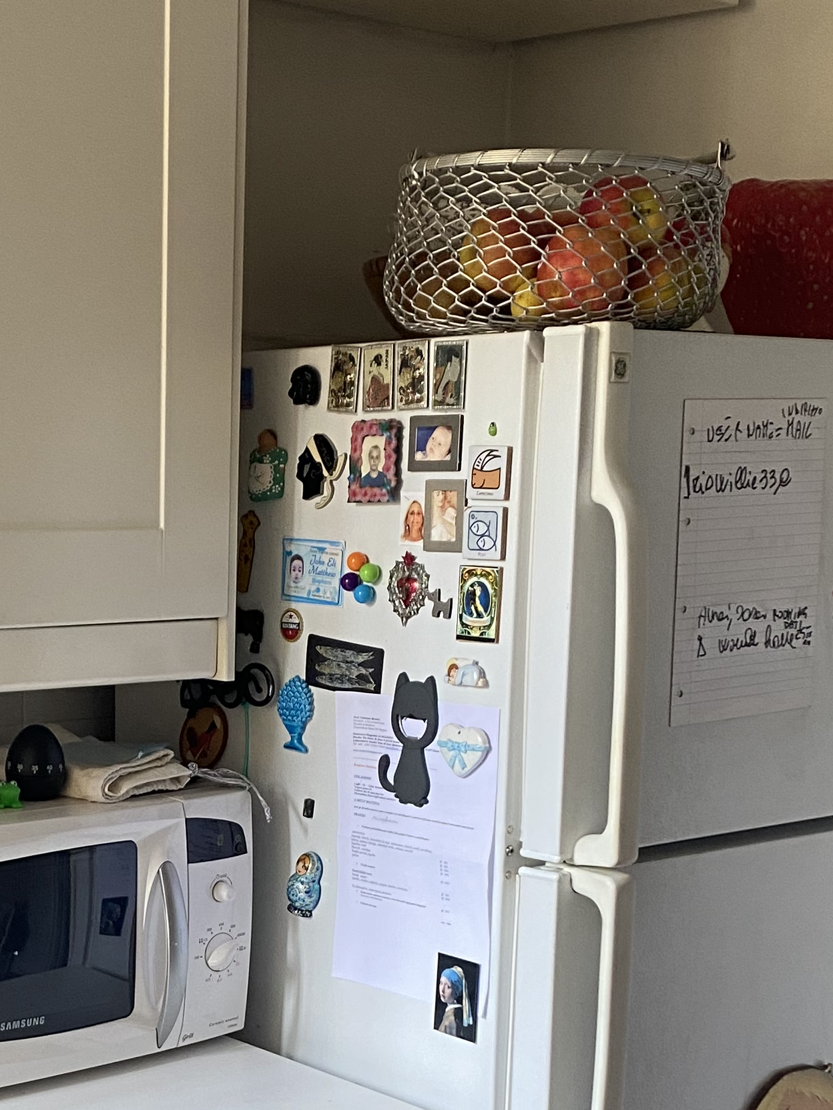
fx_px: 2021
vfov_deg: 30.0
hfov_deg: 22.7
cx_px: 93
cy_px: 887
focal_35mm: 63
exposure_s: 1/78
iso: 125
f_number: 1.8
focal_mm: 4.25
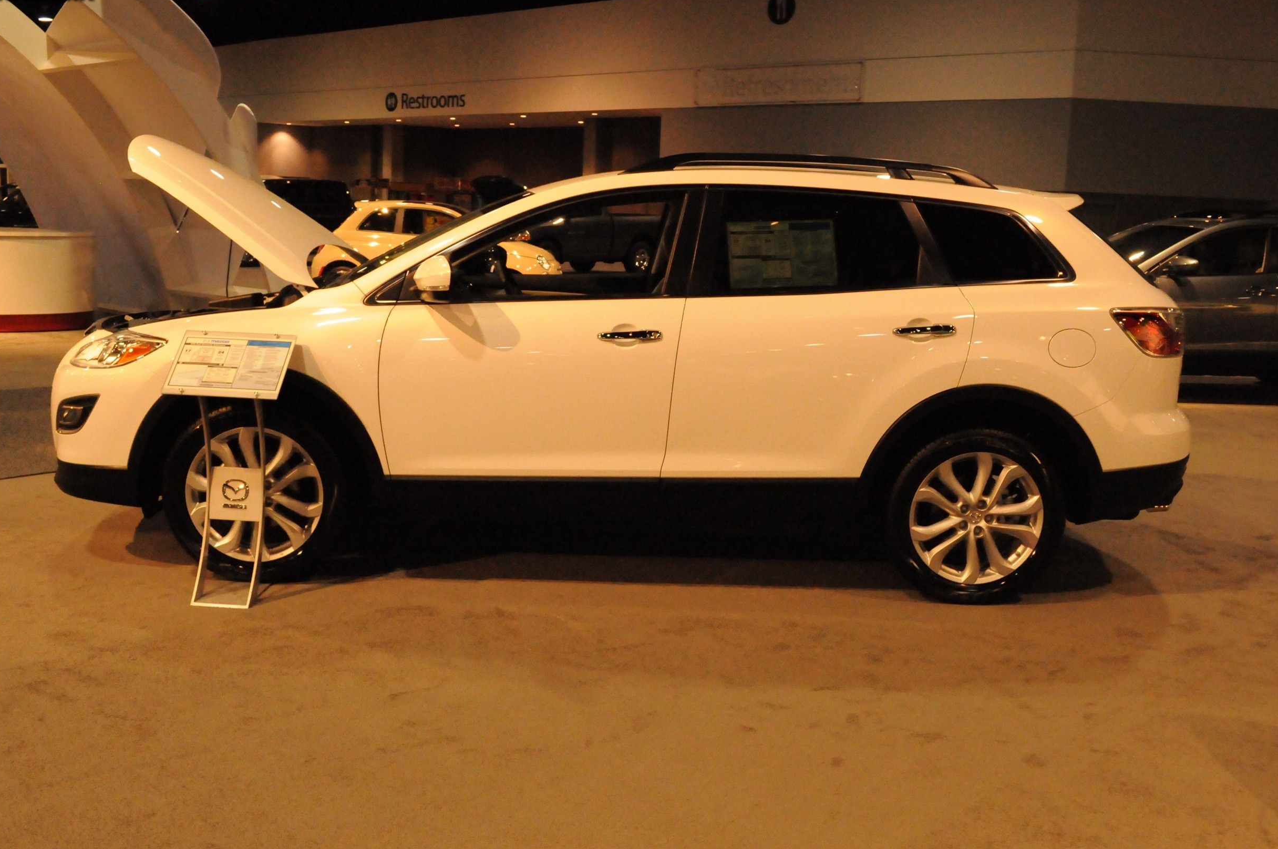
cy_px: 415
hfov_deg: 51.9
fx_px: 1312
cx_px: 633
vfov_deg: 35.9
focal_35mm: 37
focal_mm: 24
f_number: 9
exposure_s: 1/160
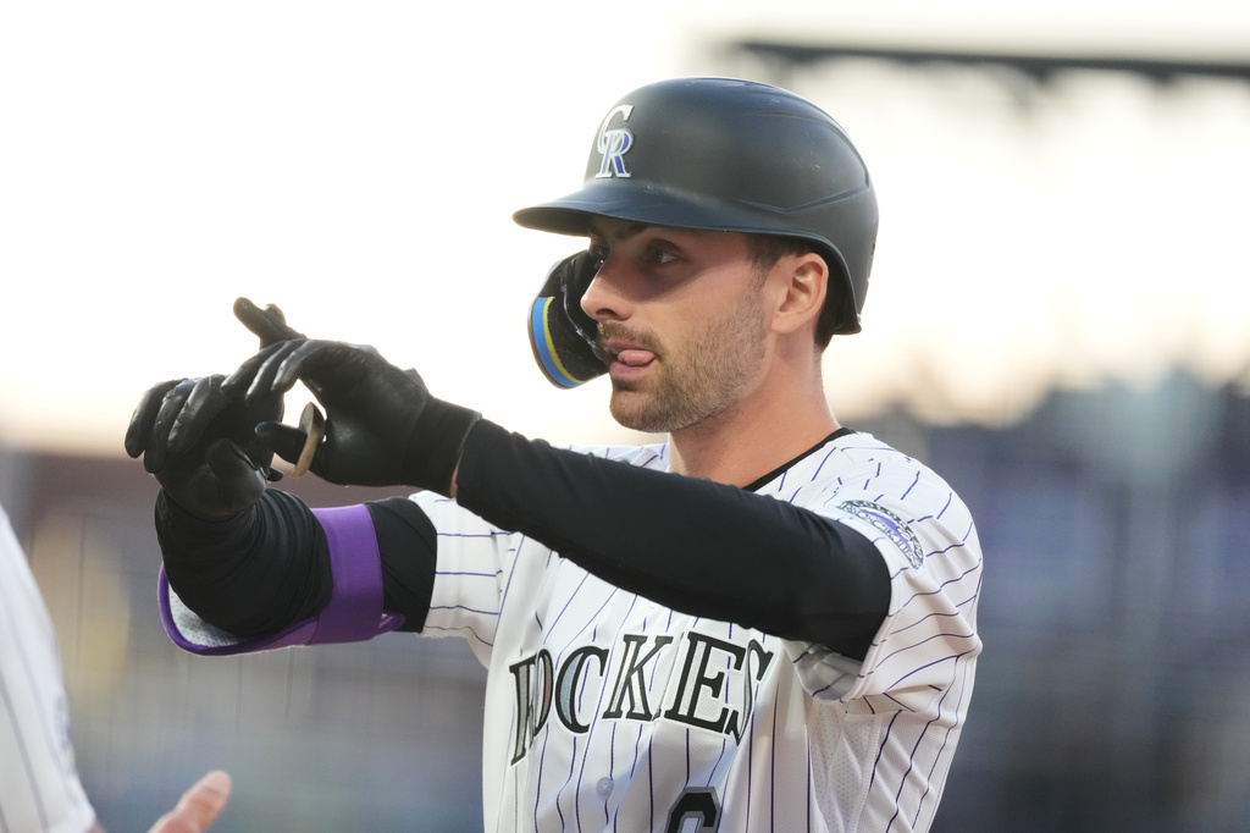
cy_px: 416
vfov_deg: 2.3
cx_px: 625
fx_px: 20825
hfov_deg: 3.4
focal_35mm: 600
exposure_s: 1/2000
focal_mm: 600
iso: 4000
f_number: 4
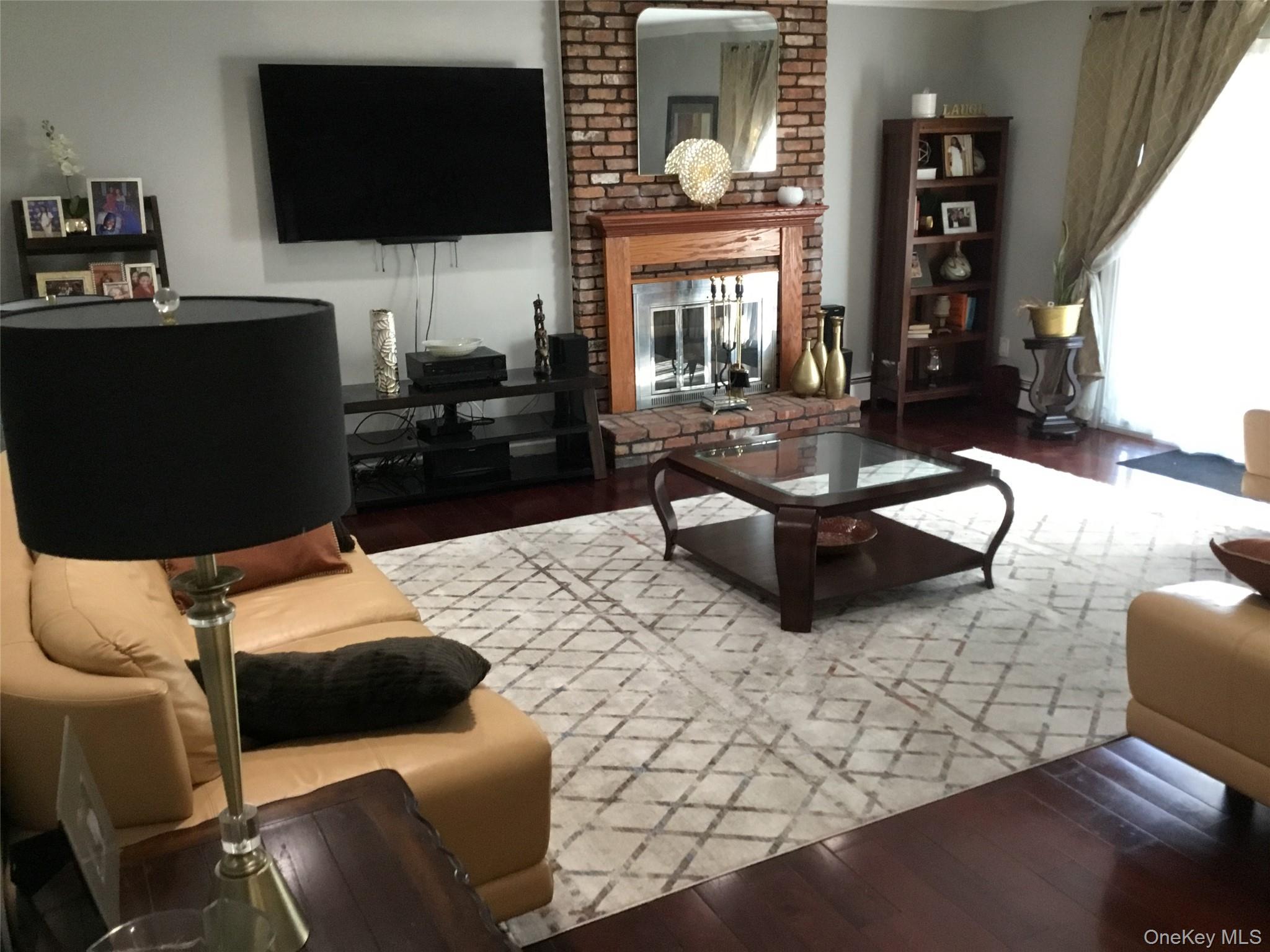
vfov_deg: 45.4
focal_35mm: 31
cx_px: 635
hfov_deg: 58.4
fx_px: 1137
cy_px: 476
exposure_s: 1/30
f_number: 2.4
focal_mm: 3.3
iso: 160
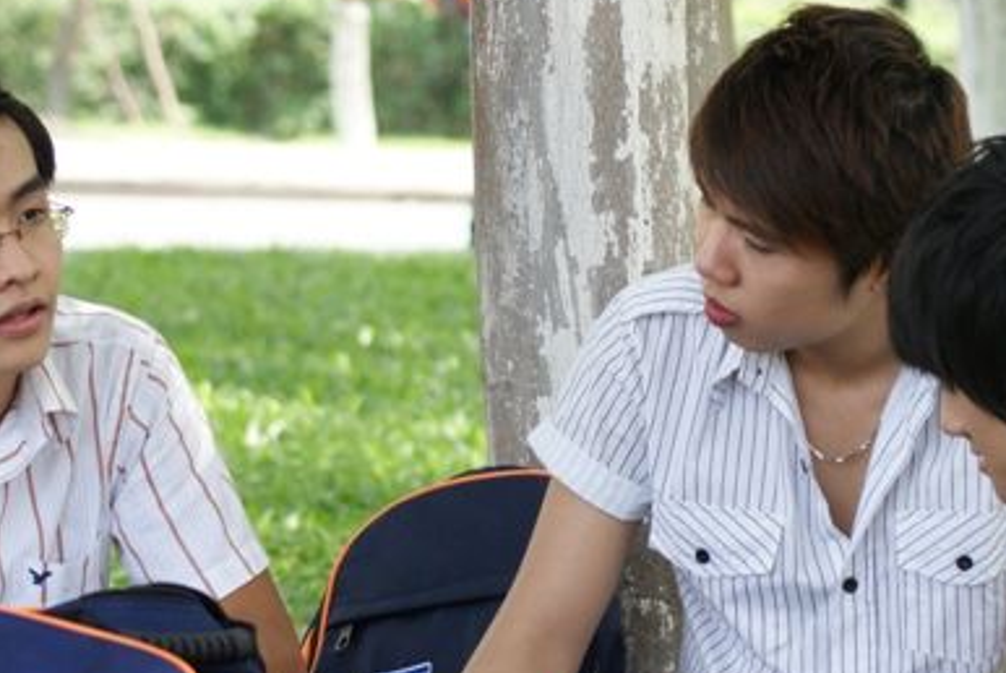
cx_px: 537
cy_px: 436
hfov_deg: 8.3
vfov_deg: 5.5
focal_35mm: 249
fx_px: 6963
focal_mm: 100
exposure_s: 1/320
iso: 400
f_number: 5.6
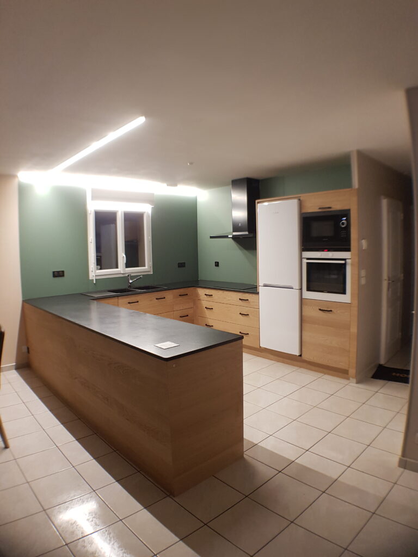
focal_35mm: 26
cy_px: 278
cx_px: 209
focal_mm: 4.2
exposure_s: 1/40
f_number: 1.7
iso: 160
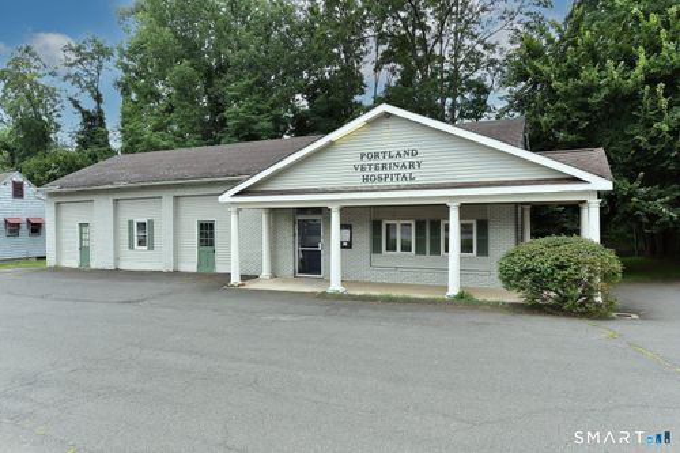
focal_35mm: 24
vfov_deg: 53.1
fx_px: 453
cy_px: 226
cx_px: 340
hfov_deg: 73.8
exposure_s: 1/160
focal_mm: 24
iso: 640
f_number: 9
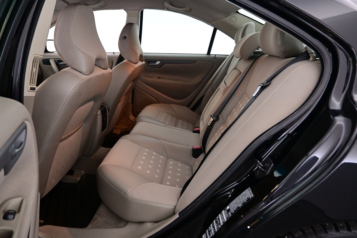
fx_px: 238
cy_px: 119
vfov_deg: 53.1
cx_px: 178
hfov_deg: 73.7
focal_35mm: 24
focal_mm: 16
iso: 1100
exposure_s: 1/25
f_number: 3.5
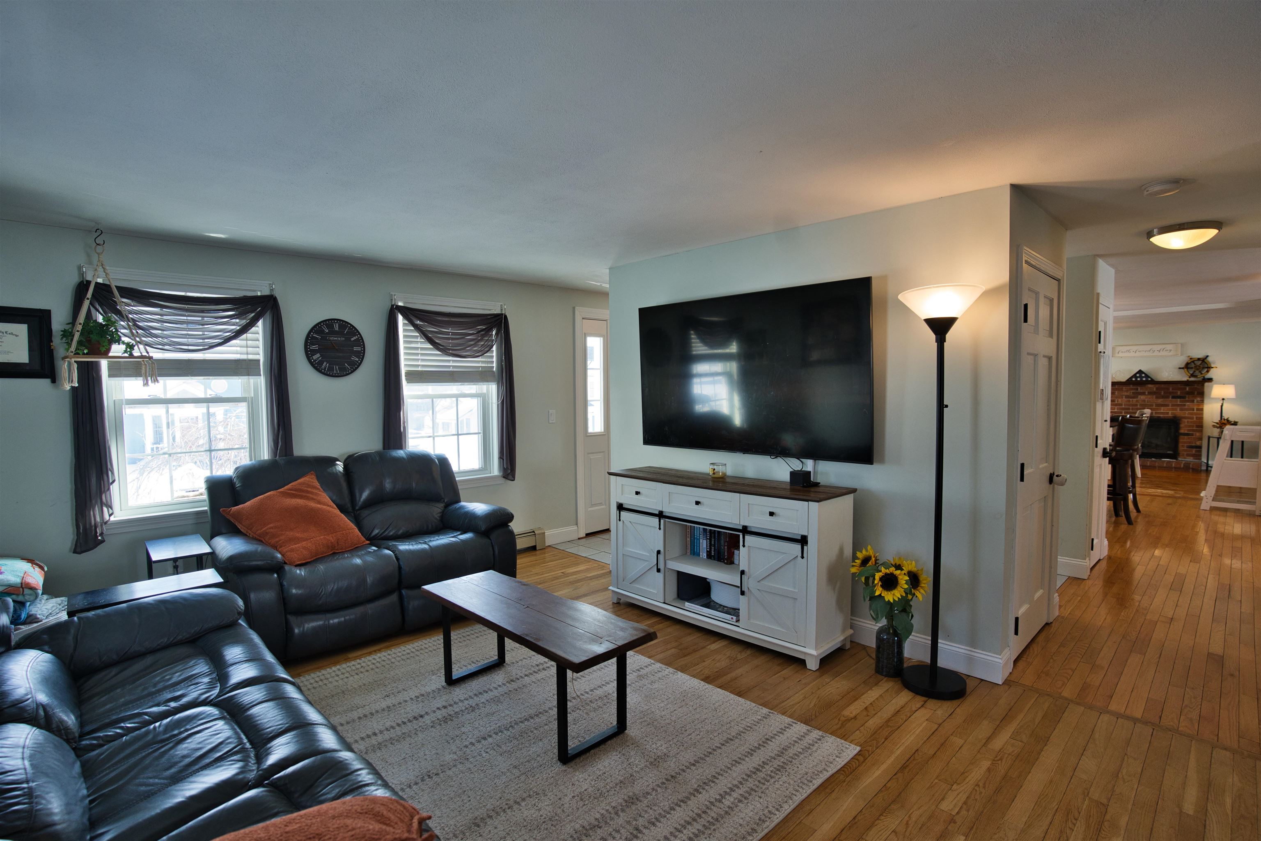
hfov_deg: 93.3
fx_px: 595
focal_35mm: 17
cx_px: 630
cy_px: 420
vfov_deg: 70.4
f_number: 4
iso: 500
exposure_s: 1/160
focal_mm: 17
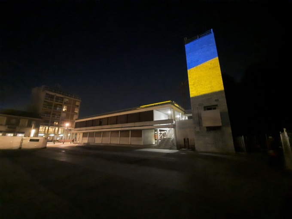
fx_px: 110
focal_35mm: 13
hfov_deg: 106.2
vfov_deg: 89.9
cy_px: 110
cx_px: 146
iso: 1600
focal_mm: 1.74
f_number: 2.2
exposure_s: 1/8
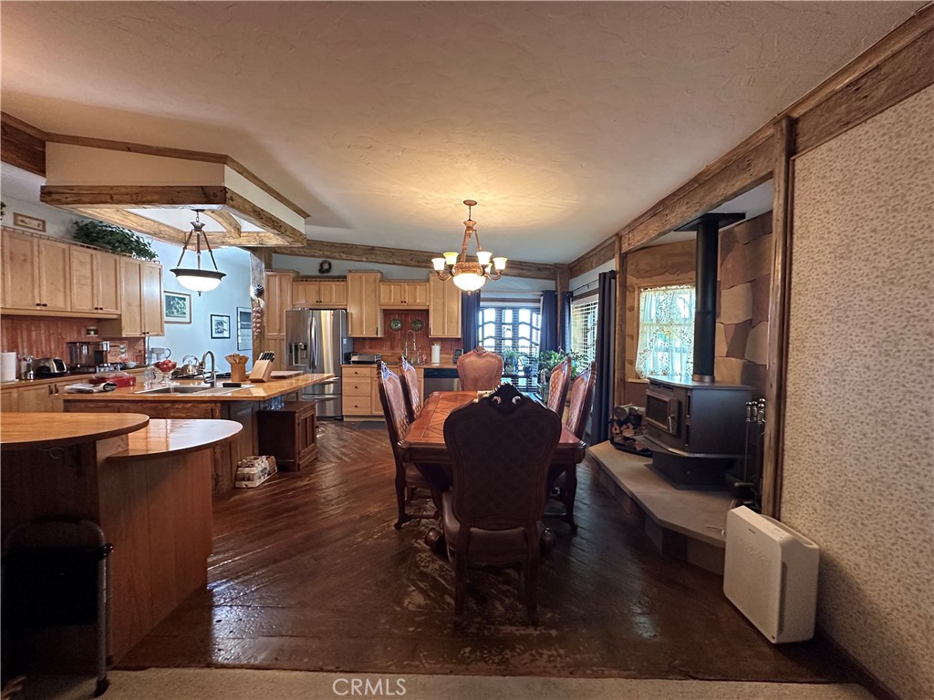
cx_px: 467
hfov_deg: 102.1
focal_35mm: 14
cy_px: 350
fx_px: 378
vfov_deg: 85.7
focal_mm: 2.22
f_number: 2.2
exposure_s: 1/60
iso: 400
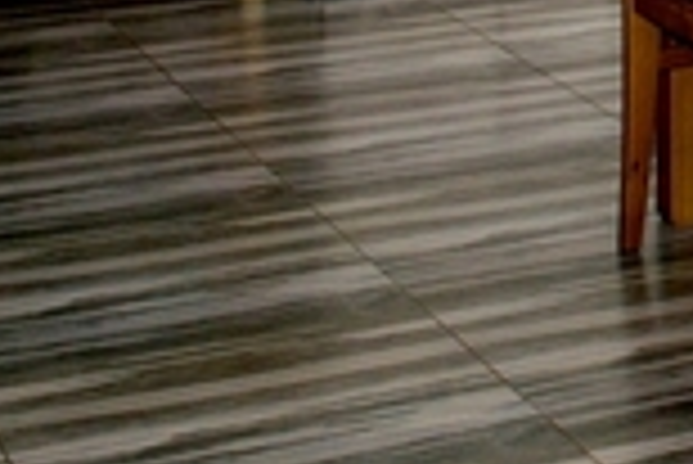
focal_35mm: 140
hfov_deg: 13.1
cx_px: 1269
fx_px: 2697
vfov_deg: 9.3
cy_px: -441
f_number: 5.6
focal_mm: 18
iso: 200
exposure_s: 1/125
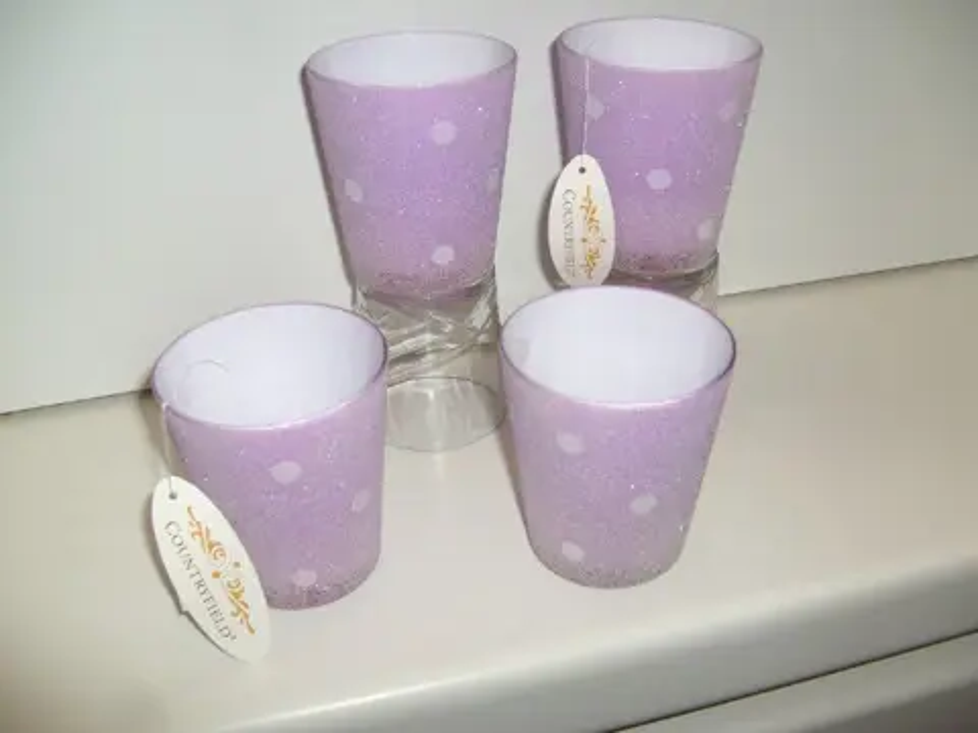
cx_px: 489
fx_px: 1045
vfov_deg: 38.7
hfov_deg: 50.1
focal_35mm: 37
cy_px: 366
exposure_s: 1/64
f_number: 2.8
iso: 64
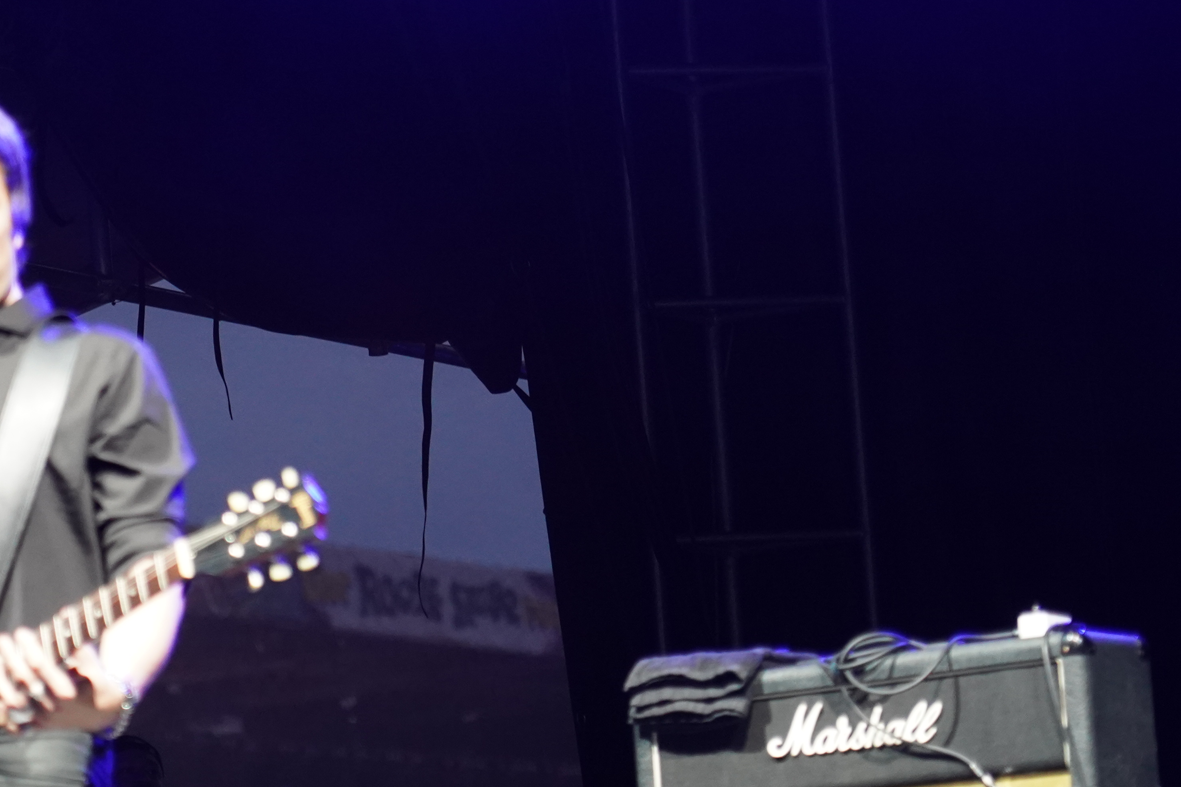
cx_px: 145
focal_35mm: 213
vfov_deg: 6.4
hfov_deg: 9.6
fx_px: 6987
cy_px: 479
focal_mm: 105
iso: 3200
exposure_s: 1/125
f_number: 4
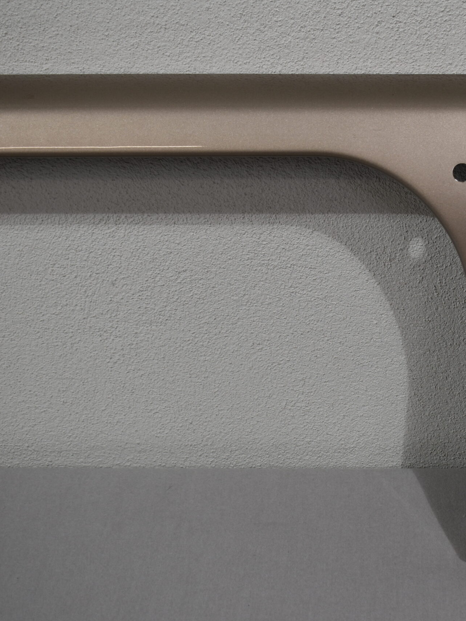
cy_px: 310
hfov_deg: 22.2
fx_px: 1167
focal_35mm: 65
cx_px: 401
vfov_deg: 29.8
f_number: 5.6
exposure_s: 1/125
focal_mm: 30
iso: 250
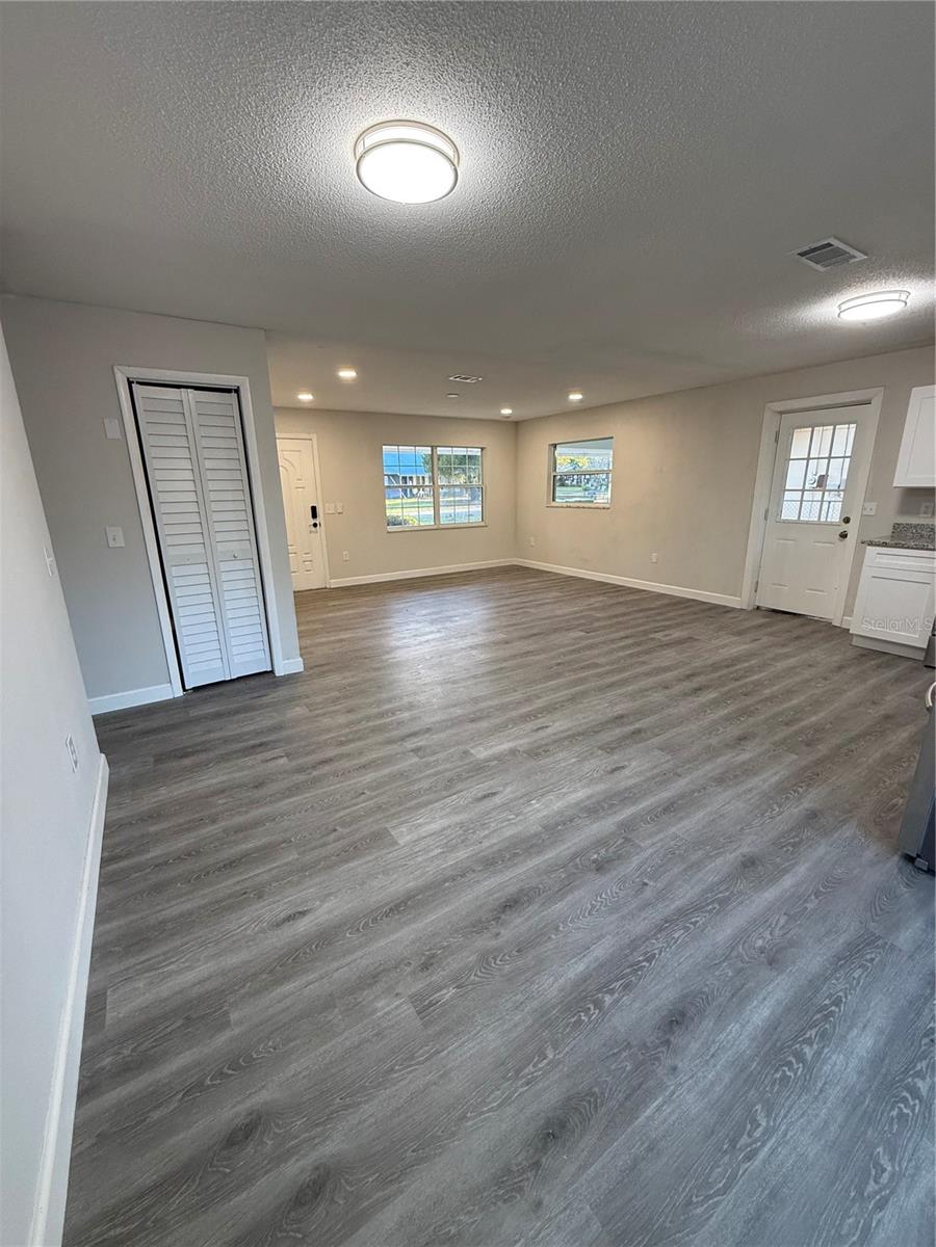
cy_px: 624
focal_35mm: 14
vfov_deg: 102.1
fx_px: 505
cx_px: 468
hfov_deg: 85.7
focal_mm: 2.22
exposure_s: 1/120
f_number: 2.2
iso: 250
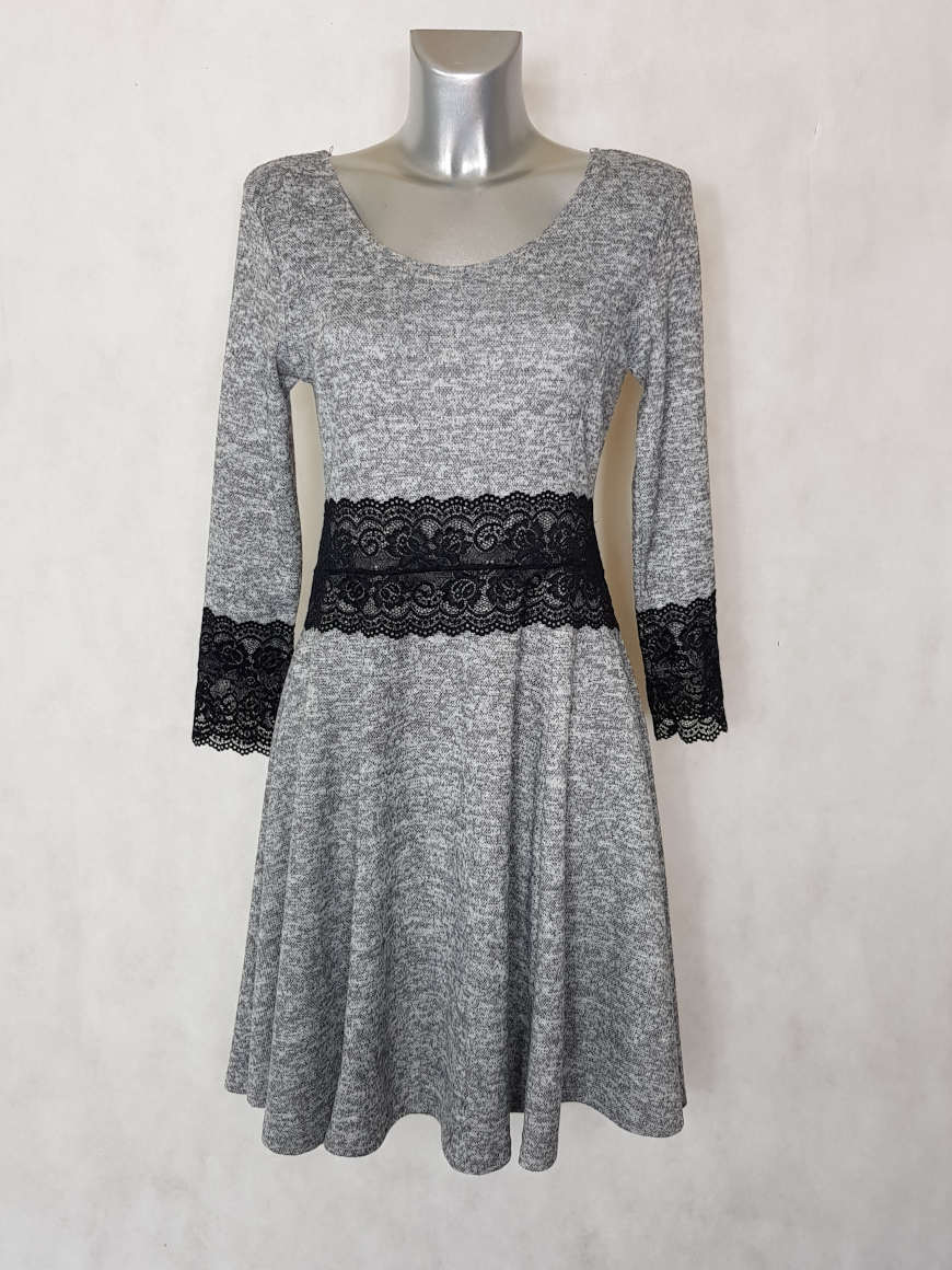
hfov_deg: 53.1
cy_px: 635
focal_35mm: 26
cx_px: 476
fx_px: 953
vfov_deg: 67.3
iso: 100
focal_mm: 4.2
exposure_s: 1/50
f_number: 1.7
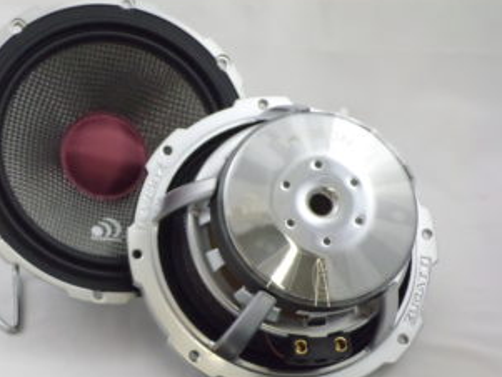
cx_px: 157
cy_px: 252
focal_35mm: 112
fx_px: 1625
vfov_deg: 13.2
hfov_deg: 17.5
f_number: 4.7
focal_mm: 14.6
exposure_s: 1/45
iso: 400
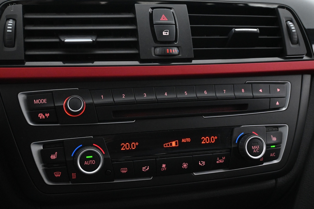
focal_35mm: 42
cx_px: 157
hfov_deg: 46.4
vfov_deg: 31.9
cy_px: 104
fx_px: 366
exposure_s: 1/50
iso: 6400
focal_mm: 28
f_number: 4.5
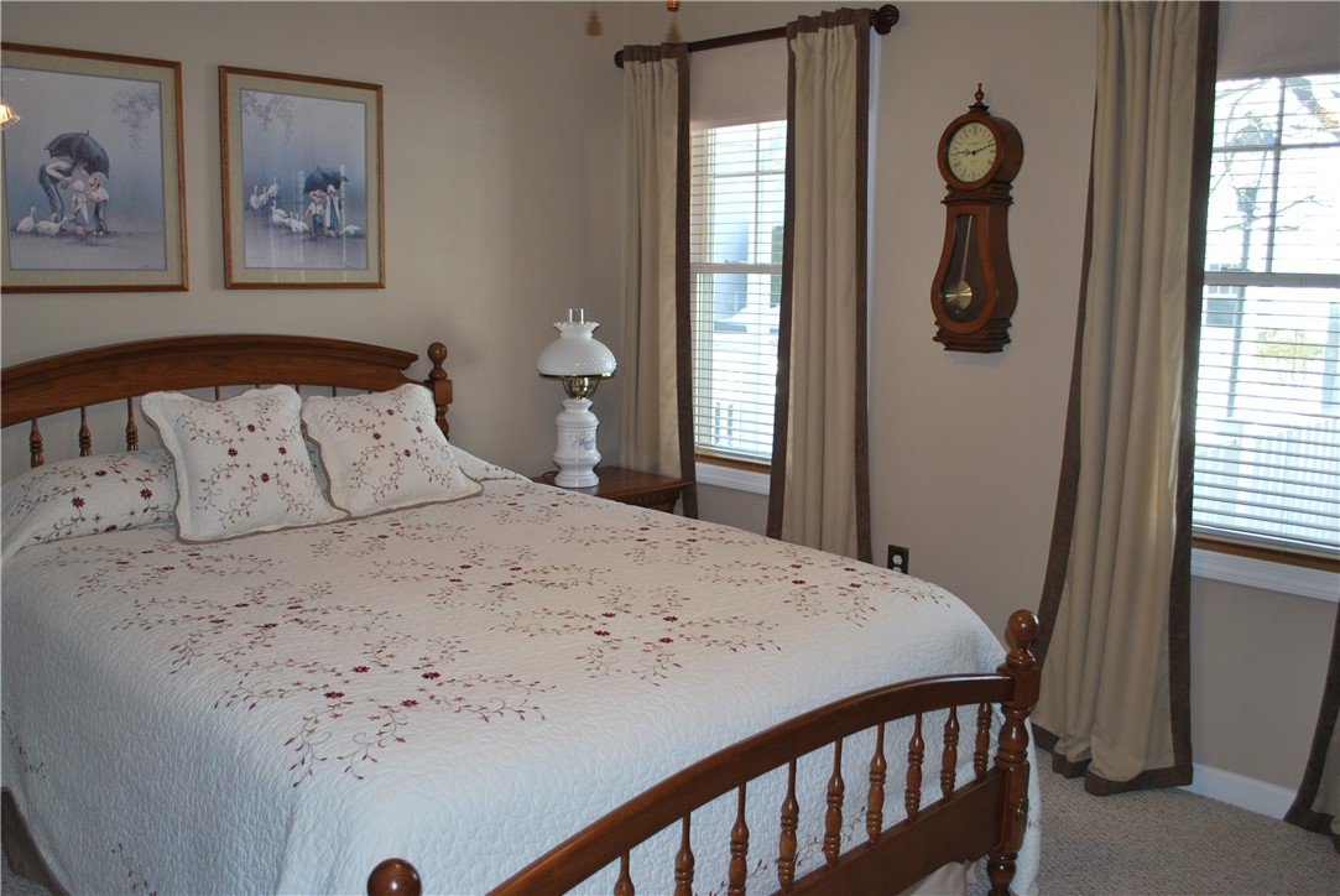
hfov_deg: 57.2
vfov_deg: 40.0
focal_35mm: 33
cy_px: 448
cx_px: 670
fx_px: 1229
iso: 200
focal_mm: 22
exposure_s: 1/60
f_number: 4
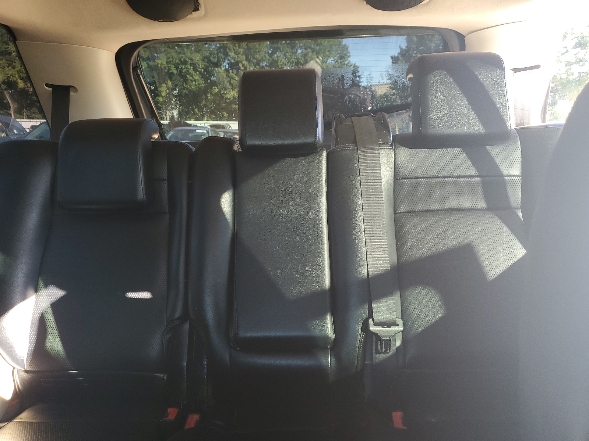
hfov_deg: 67.3
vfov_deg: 53.1
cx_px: 294
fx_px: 442
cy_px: 220
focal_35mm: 26
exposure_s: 1/60.2
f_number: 1.5
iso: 66
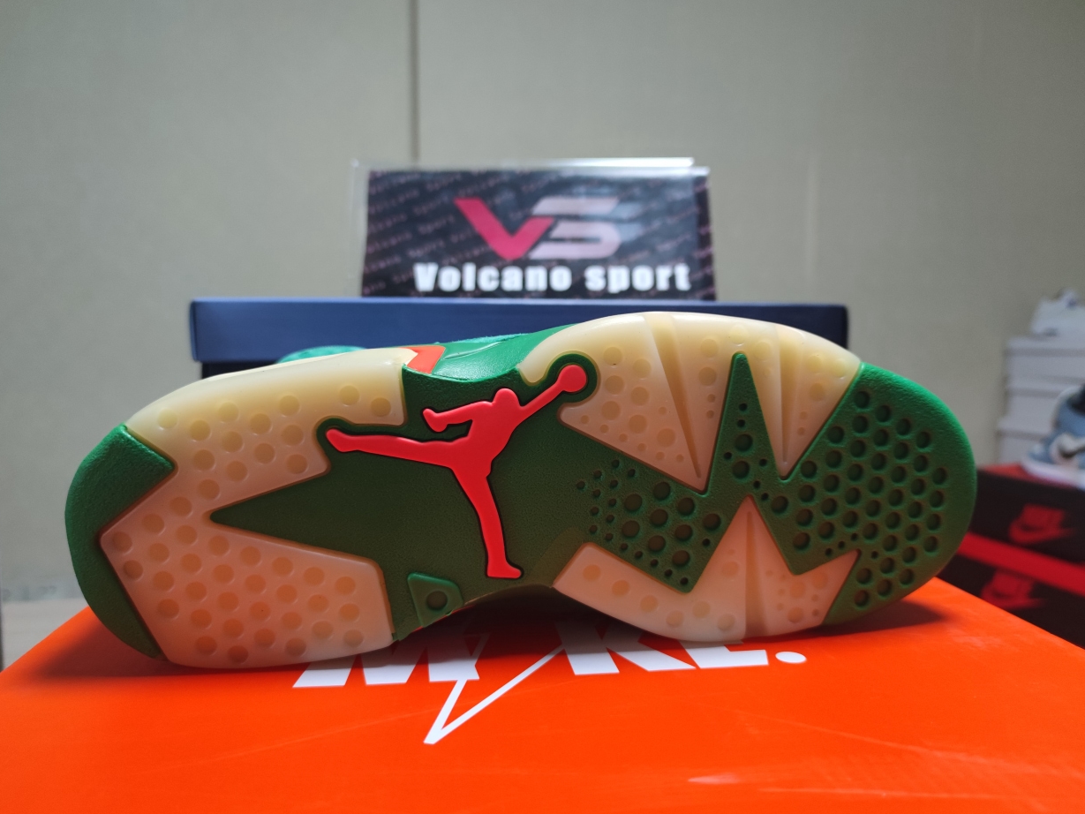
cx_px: 539
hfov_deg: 69.4
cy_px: 418
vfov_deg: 54.9
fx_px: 784
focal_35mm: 25
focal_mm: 6.72
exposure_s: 1/74
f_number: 1.69
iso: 355
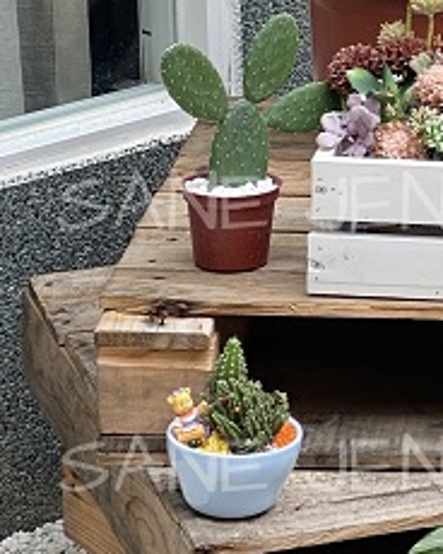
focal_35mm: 178
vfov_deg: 10.7
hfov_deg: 8.5
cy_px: -8
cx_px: 702
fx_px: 2917
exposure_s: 1/122
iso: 20
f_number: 2
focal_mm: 6
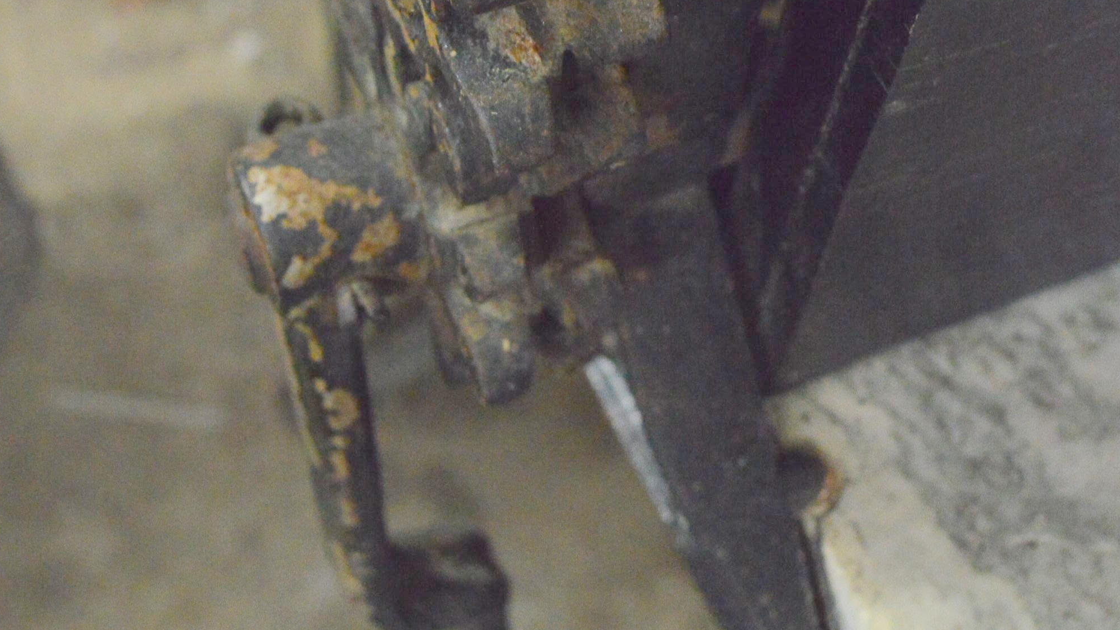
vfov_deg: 20.9
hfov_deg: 36.6
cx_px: 557
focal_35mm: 57
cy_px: 137
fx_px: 1693
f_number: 5.6
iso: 6400
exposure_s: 1/50
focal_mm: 24
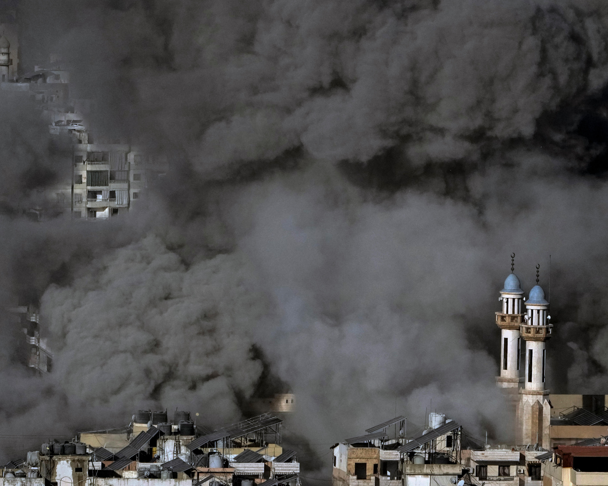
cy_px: 222
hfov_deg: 4.4
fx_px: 7863
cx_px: 364
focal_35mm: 437
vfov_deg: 3.5
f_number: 6.3
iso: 2500
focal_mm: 324
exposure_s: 1/32000
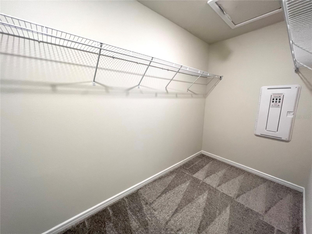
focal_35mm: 13
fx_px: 117
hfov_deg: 106.2
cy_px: 117
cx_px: 156
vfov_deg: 89.9
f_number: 1.8
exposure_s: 1/120
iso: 200
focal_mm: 1.57
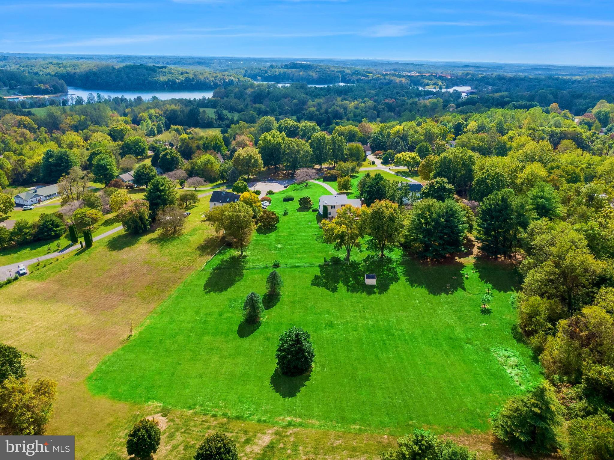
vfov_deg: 56.8
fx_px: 426
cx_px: 307
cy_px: 230
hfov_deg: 71.6
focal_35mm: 24
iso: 110
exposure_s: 1/1000
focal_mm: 4.39
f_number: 2.8
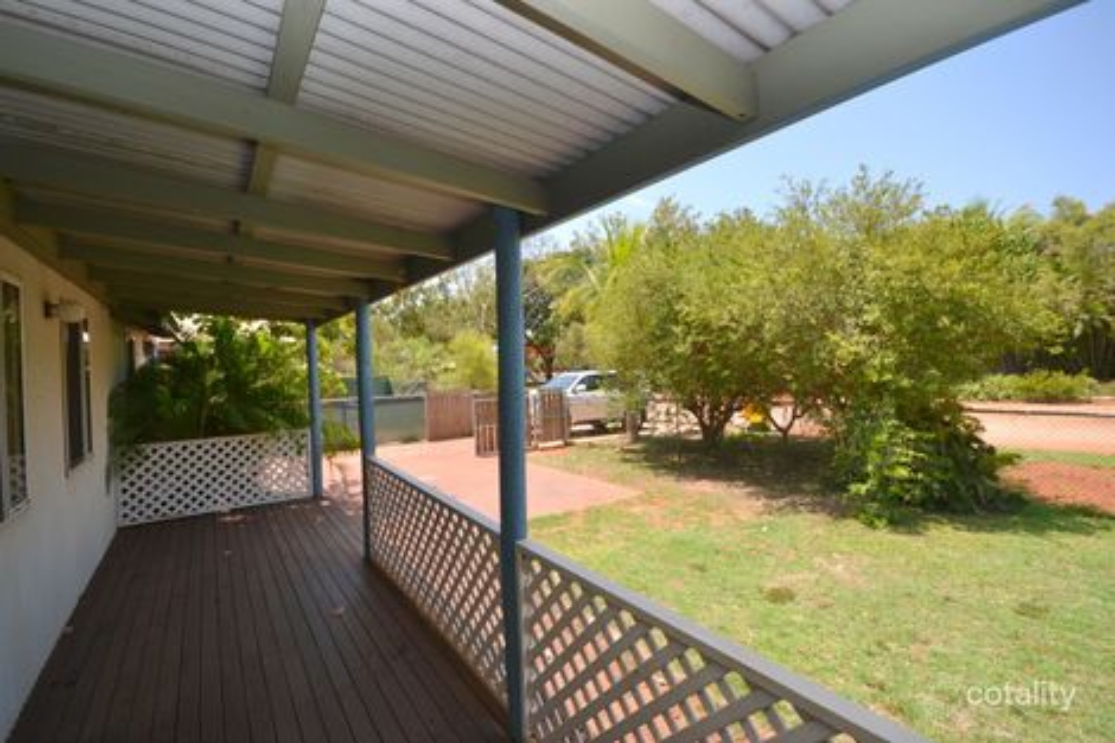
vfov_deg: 77.3
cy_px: 372
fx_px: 464
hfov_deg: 100.4
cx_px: 558
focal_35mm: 15
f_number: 7.1
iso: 100
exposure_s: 1/200
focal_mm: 10
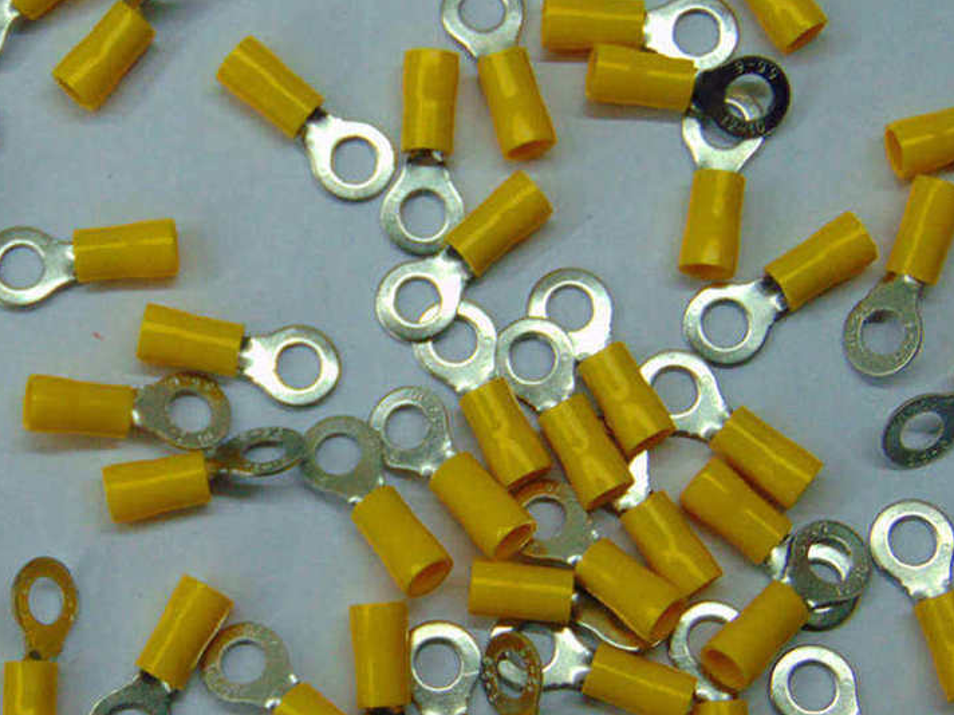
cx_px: 355
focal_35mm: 97
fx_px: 2673
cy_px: 412
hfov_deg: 20.2
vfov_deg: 15.2
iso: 200
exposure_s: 1/30
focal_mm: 12.8
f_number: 3.7
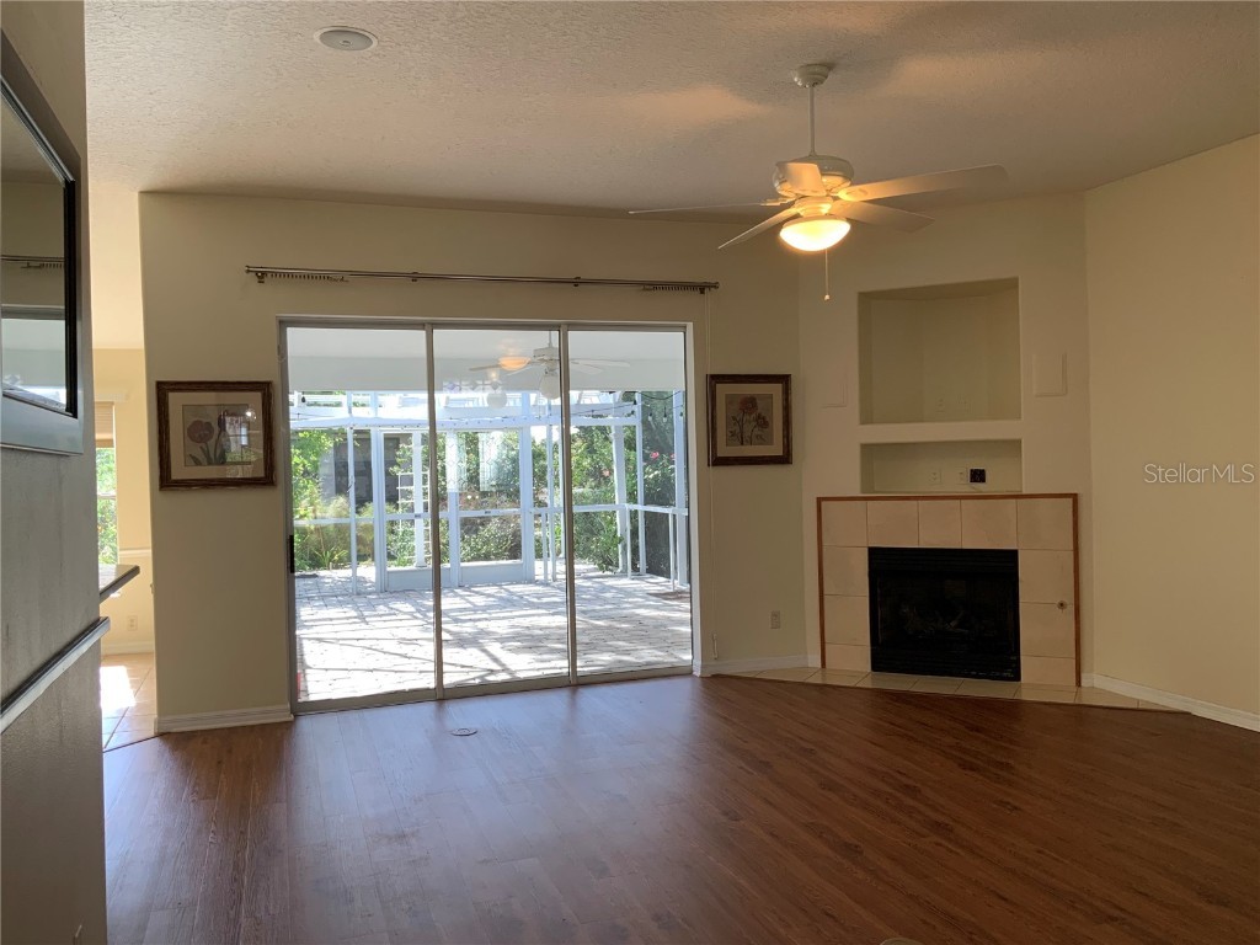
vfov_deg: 48.2
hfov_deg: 61.7
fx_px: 1056
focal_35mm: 29
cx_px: 630
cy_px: 472
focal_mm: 3
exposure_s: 1/120
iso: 32
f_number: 1.8
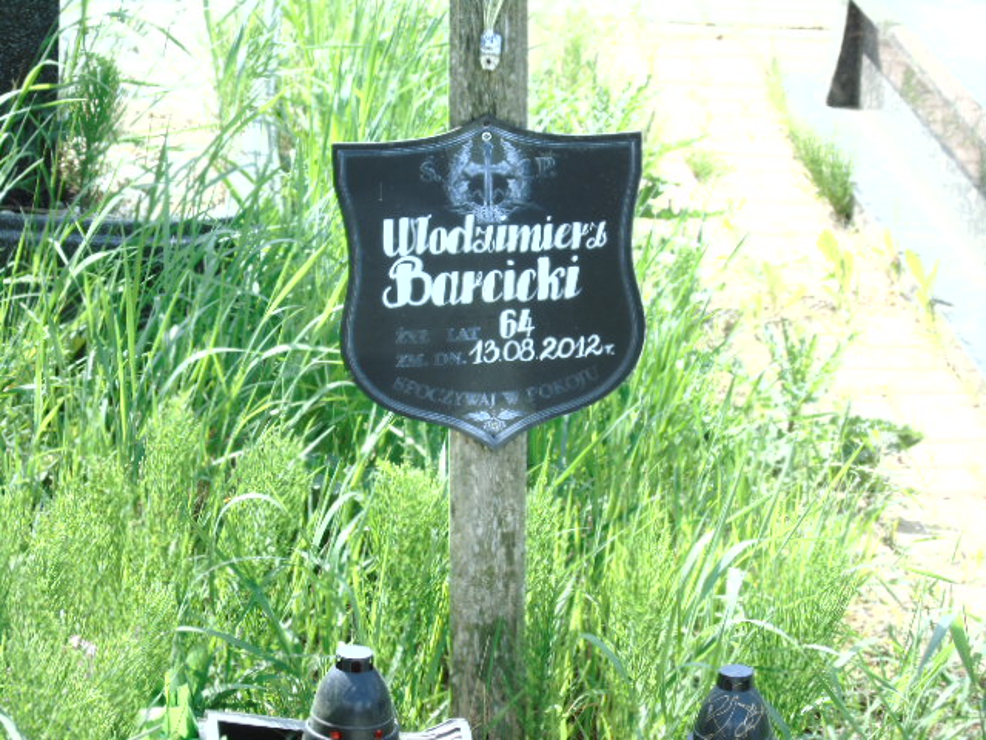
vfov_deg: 12.0
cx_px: 493
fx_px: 3532
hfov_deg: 15.9
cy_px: 370
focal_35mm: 124
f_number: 4.6
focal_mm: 22
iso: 80
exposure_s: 1/125
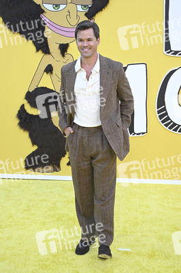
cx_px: 90
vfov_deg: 40.4
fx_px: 370
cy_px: 136
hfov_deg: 27.5
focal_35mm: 49
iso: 640
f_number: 7.1
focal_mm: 49
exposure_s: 1/200
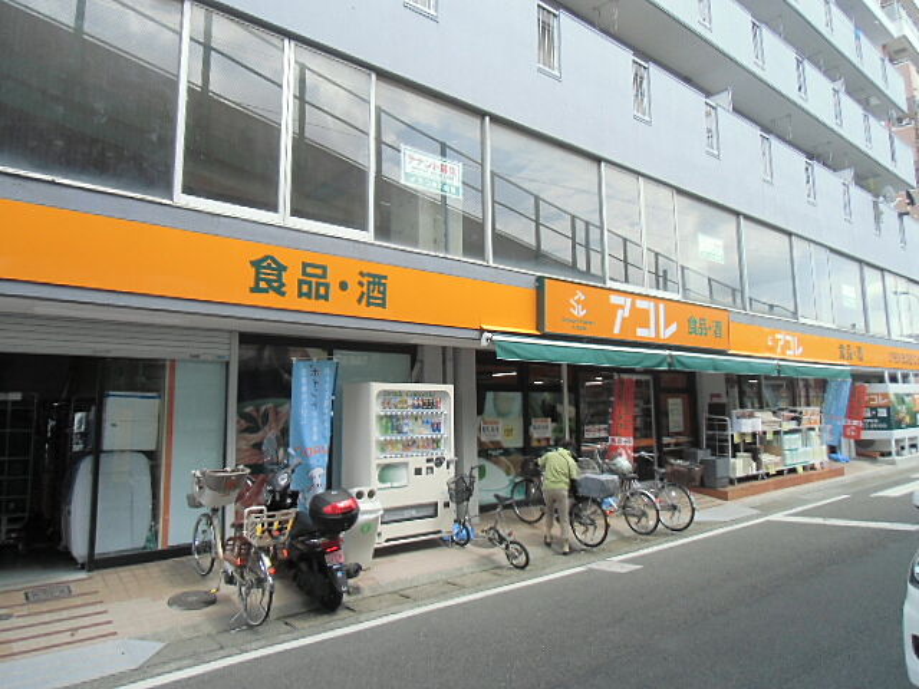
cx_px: 460
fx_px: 637
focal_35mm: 24
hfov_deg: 71.6
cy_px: 344
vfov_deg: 56.8
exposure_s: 1/250
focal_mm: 4.24
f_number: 3
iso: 64
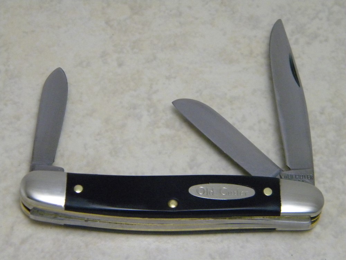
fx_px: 1050
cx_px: 173
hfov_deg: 18.7
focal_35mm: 105
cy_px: 130
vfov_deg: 14.1
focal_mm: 19
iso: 800
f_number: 4.7
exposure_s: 1/42.2
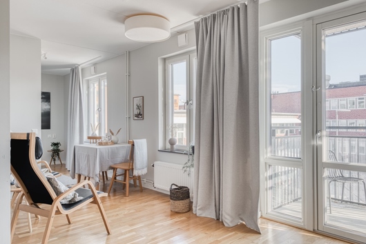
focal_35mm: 26
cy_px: 122
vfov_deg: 49.6
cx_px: 183
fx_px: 264
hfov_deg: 69.4
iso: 200
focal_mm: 26
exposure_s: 1/30
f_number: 8
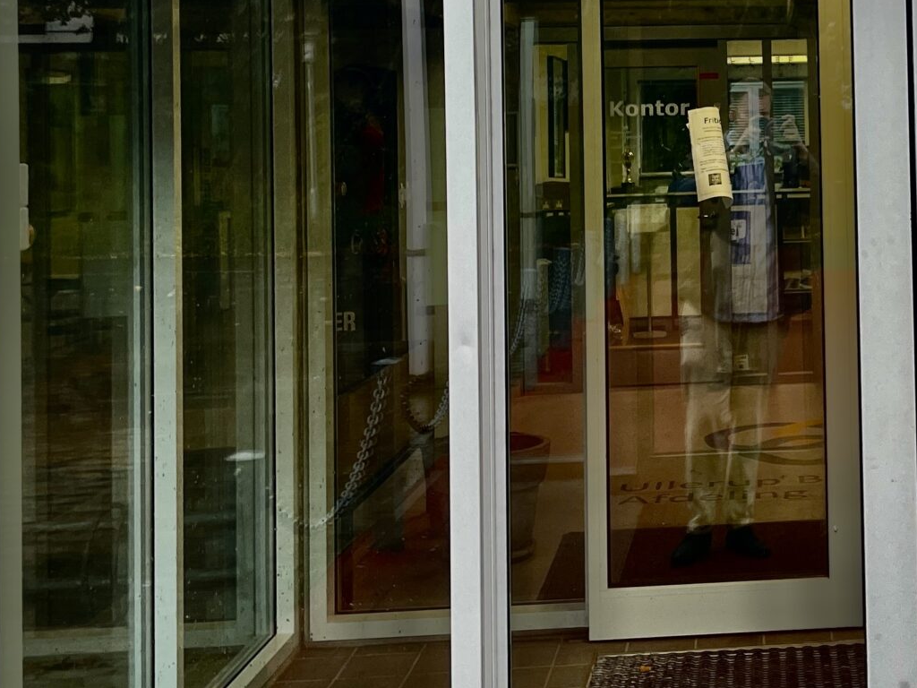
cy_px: 95
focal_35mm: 65
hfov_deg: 28.1
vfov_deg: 22.2
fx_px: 1722
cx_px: 907
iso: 64
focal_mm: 4.2
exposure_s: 1/121
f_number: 1.6
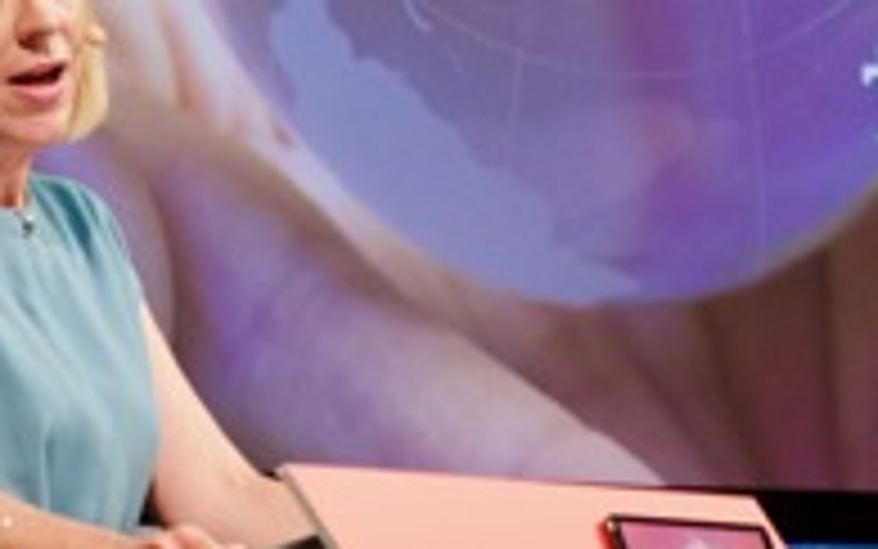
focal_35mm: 412
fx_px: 9869
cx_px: 423
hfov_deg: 5.1
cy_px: 101
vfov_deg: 3.2
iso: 2500
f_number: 5.6
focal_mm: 105
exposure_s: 1/80
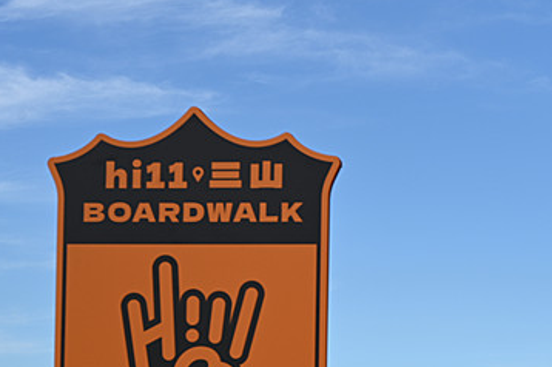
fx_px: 1884
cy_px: 344
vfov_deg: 11.0
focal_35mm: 123
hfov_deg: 16.3
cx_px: 575
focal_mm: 55
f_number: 9
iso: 100
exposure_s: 1/200
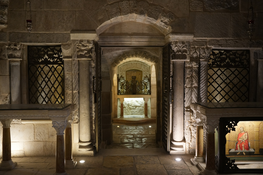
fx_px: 256
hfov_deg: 54.4
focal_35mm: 35
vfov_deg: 37.9
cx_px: 132
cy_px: 88
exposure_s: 1/160
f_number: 2
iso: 2500
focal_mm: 35
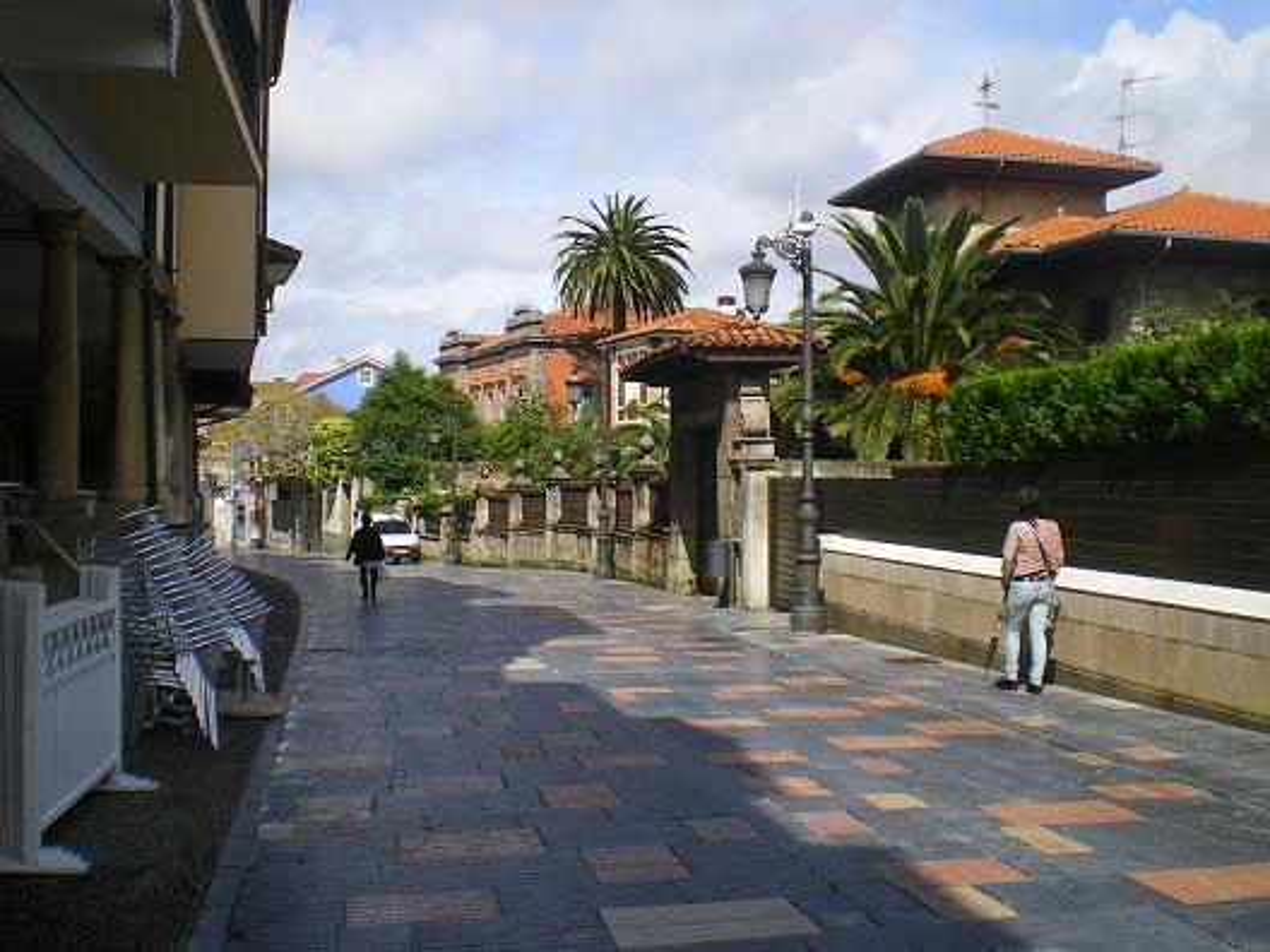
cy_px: 476
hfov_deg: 49.0
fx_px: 1394
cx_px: 635
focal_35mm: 38
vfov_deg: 37.7
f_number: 4.6
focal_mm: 6.3
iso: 64
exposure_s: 1/400
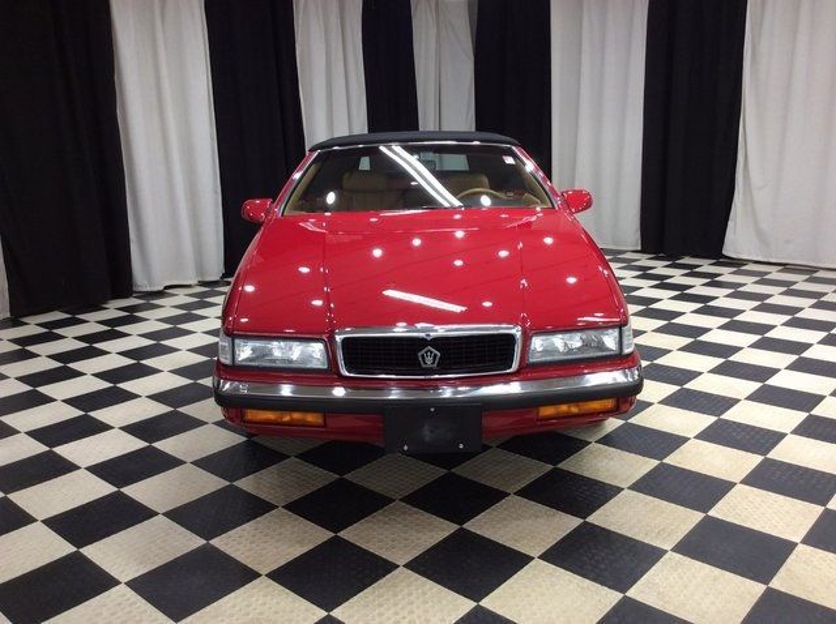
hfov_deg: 56.9
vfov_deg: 44.1
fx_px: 772
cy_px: 312
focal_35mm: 32
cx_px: 418
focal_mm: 3.3
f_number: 2.4
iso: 50
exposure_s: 1/24
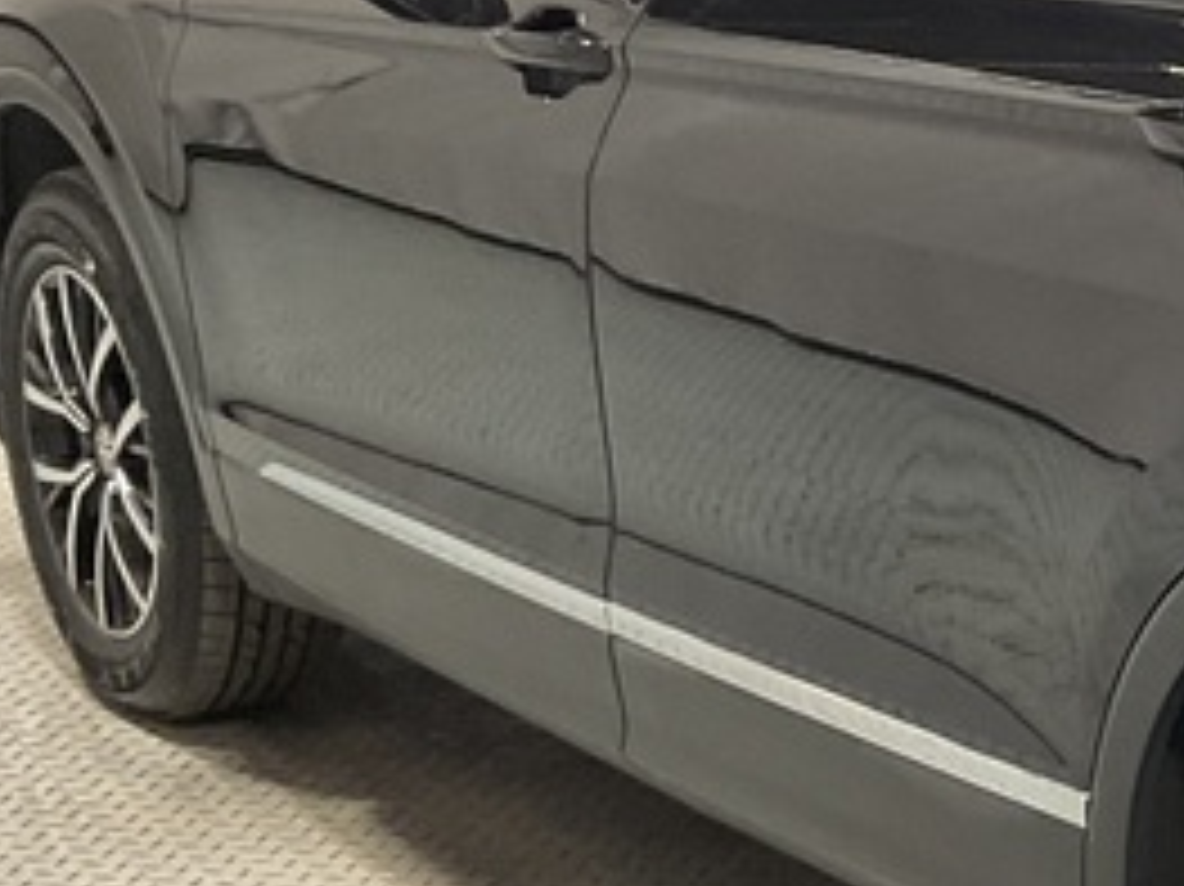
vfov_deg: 13.9
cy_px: 531
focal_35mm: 106
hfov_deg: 16.8
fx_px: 3624
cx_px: 1801
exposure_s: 1/50
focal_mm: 3
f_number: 1.8
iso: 100
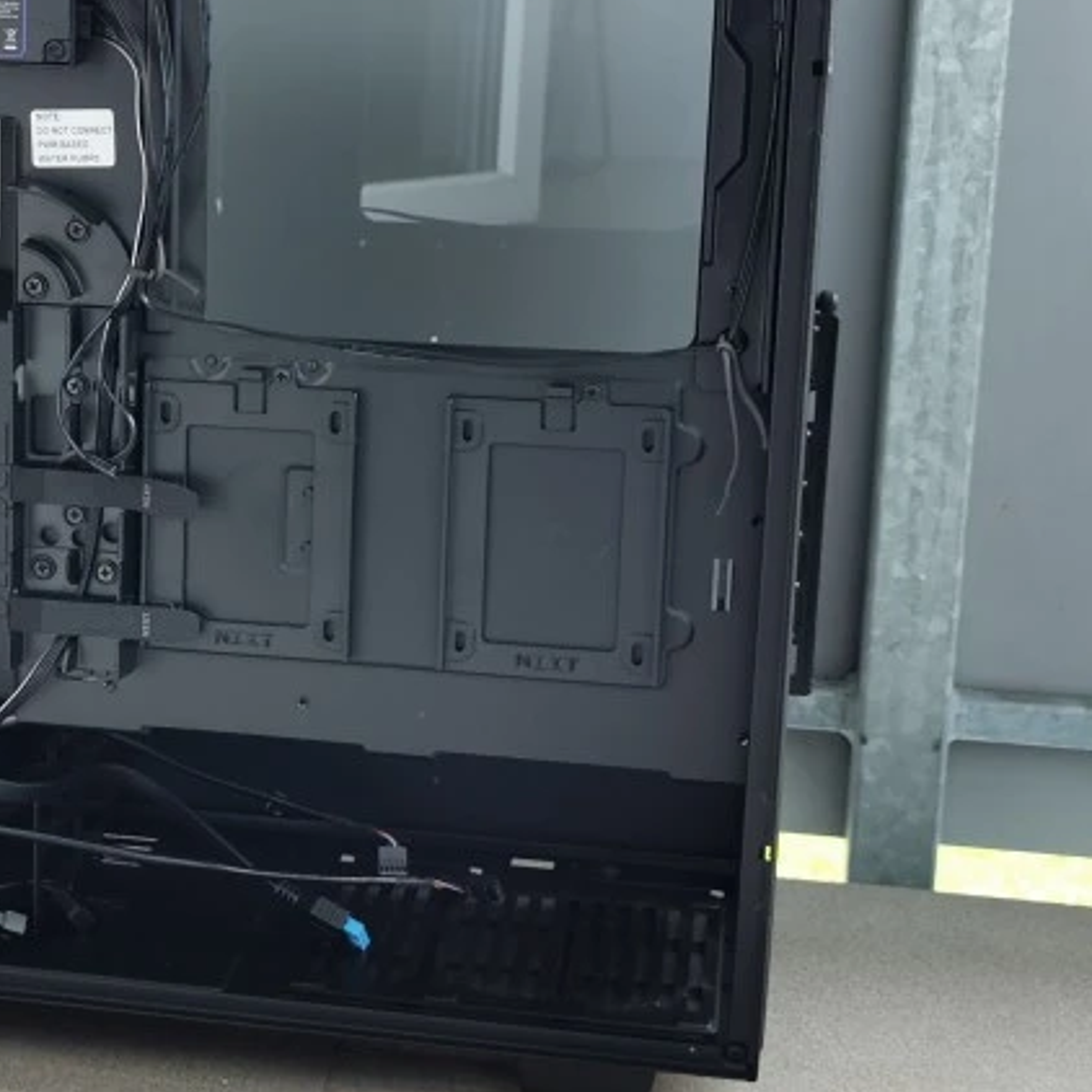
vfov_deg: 24.0
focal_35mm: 72
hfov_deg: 23.4
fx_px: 2570
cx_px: 124
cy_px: 486
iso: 125
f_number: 1.6
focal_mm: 5.56
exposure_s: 1/100
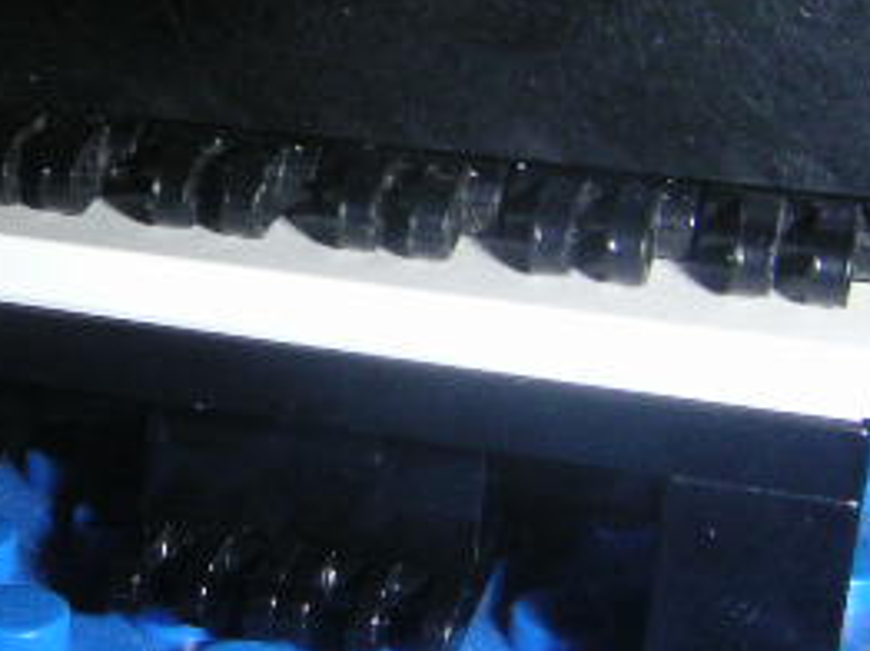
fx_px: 2335
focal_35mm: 93
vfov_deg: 15.8
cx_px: -23
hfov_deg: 20.4
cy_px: 229
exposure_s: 1/45
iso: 160
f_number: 6.7
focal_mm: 6
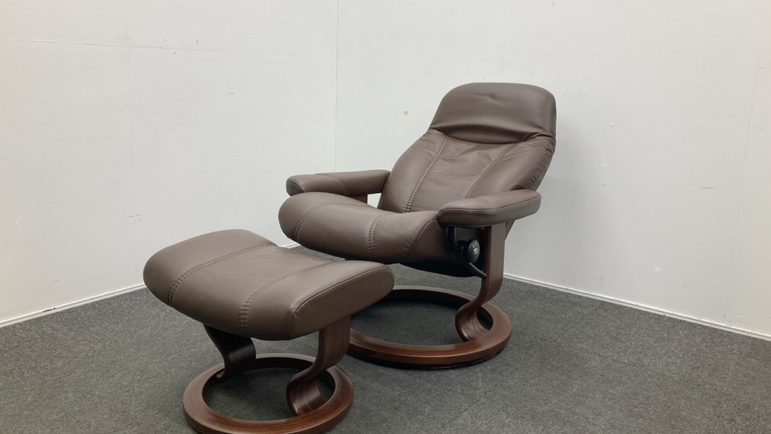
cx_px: 380
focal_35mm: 31
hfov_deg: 62.6
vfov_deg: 37.7
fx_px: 634
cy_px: 189
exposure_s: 1/60
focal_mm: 3.99
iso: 50
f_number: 1.8
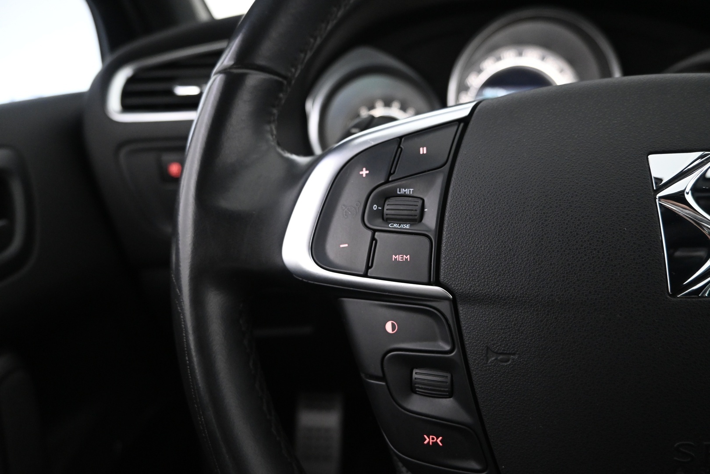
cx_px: 355
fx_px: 473
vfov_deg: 53.1
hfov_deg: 73.7
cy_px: 237
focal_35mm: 24
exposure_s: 1/30
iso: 2500
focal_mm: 16
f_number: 3.5
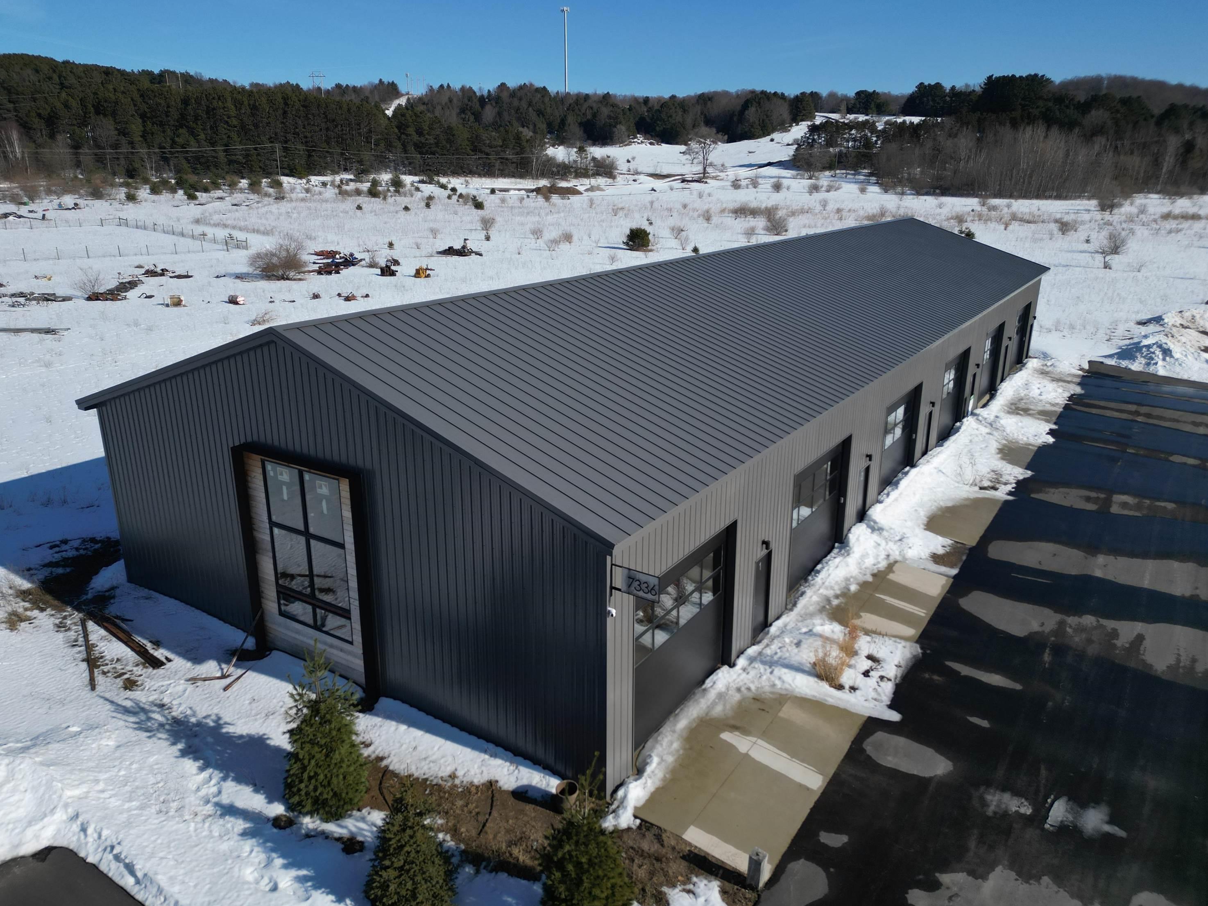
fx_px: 872
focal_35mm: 25
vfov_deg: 54.9
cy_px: 449
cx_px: 590
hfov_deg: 69.4
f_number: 1.7
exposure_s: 1/5000
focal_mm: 6.72
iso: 110
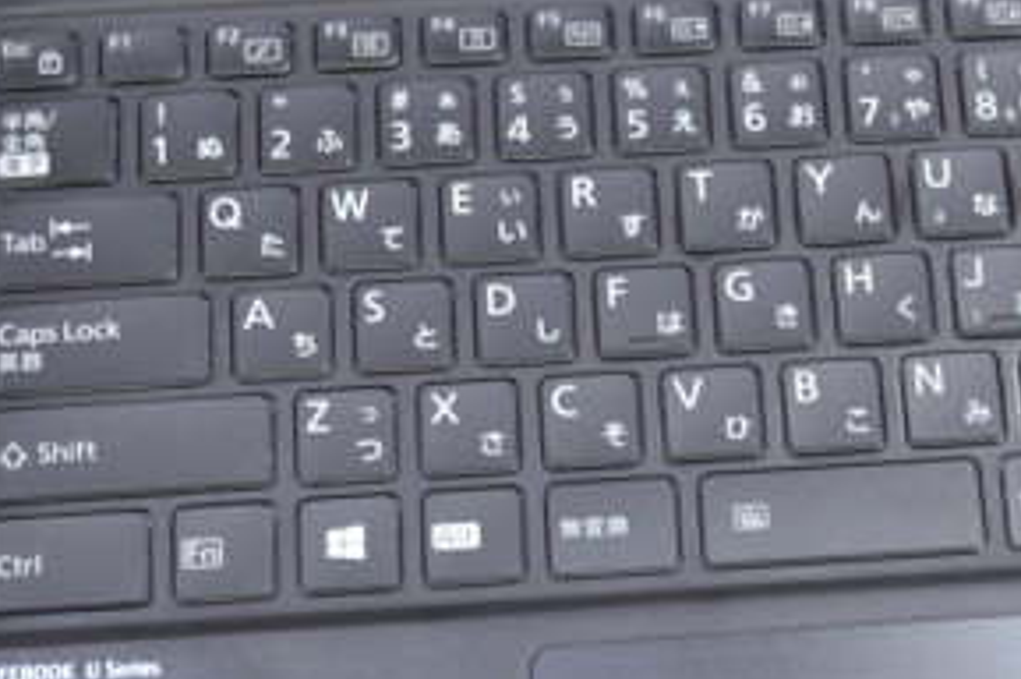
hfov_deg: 17.8
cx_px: 940
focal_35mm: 113
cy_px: 460
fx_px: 3201
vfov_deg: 12.1
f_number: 5.6
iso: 100
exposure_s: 1/3
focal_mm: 34
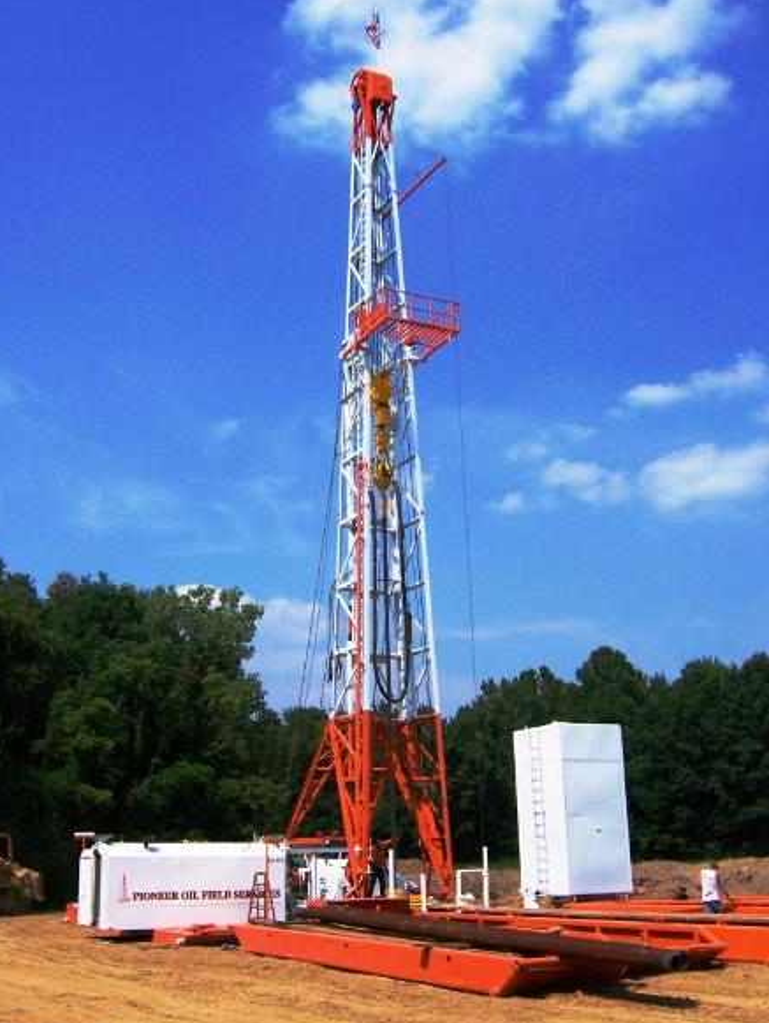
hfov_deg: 37.8
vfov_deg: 48.9
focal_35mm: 38
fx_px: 1124
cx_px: 388
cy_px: 504
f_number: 4.5
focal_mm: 6
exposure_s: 1/1250
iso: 80
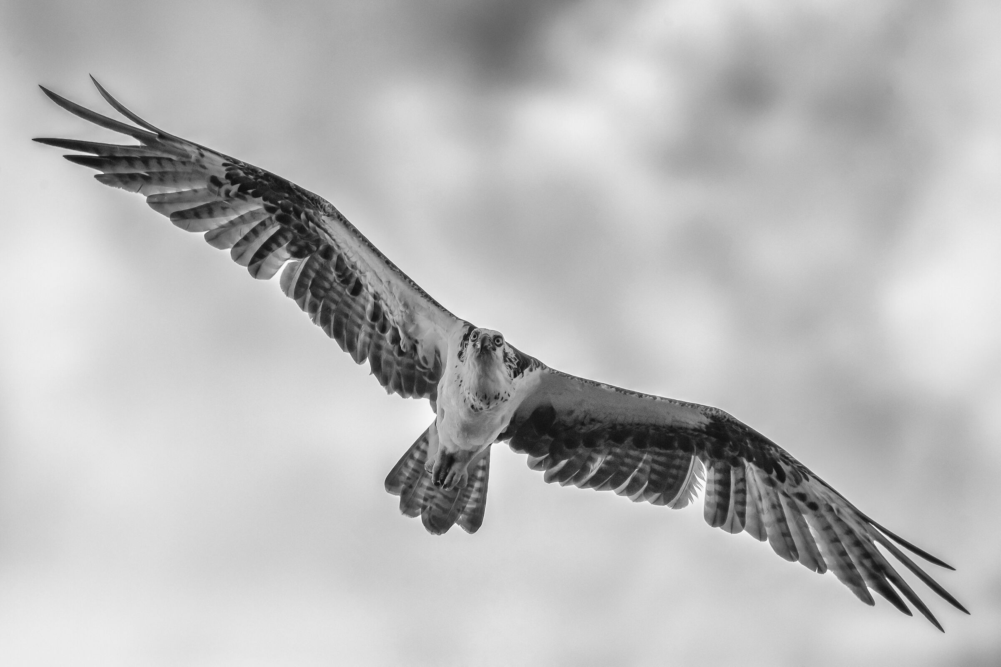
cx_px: 500
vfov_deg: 2.7
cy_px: 334
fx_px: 13902
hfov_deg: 4.1
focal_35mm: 500
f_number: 7.1
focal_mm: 500
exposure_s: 1/6400
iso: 800
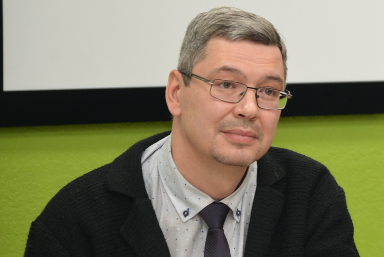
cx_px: 192
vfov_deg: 16.1
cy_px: 128
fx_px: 908
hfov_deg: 23.9
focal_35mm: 85
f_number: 4.5
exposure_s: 1/60
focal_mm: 85
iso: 800
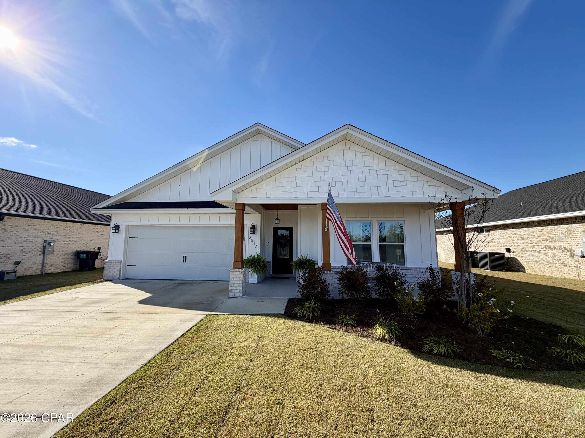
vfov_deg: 85.7
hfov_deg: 102.1
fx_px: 237
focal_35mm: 14
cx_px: 292
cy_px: 219
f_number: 2.2
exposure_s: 1/876
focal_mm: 2.22
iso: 20
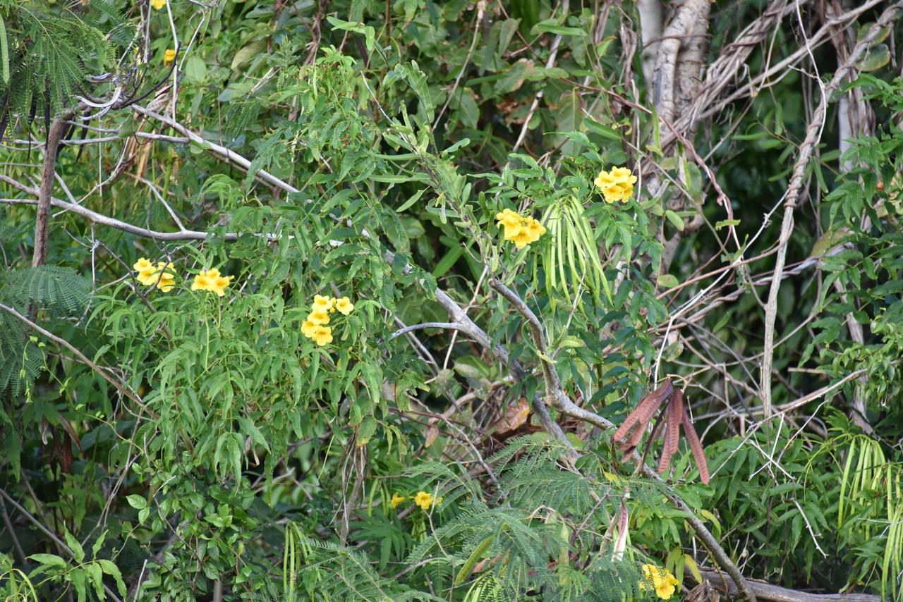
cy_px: 301
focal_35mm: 300
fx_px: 7526
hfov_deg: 6.9
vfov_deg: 4.6
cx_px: 452
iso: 1250
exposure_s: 1/640
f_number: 5.6
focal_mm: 300
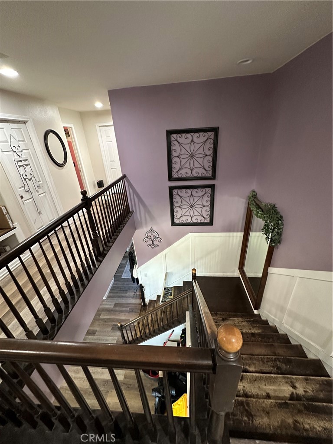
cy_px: 222
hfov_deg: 85.7
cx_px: 166
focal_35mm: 14
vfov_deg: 102.1
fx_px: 180
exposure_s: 1/60
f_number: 2.2
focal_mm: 2.22
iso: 640
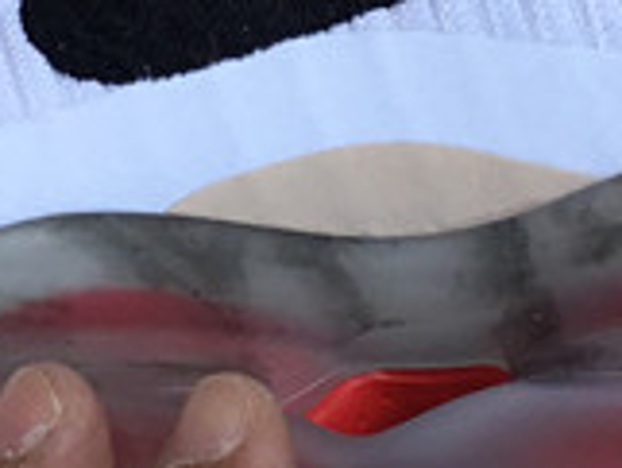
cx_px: 197
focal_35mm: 173
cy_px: -25
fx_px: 3111
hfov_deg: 11.4
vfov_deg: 8.5
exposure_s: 1/574
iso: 25
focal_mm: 3.3
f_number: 2.4
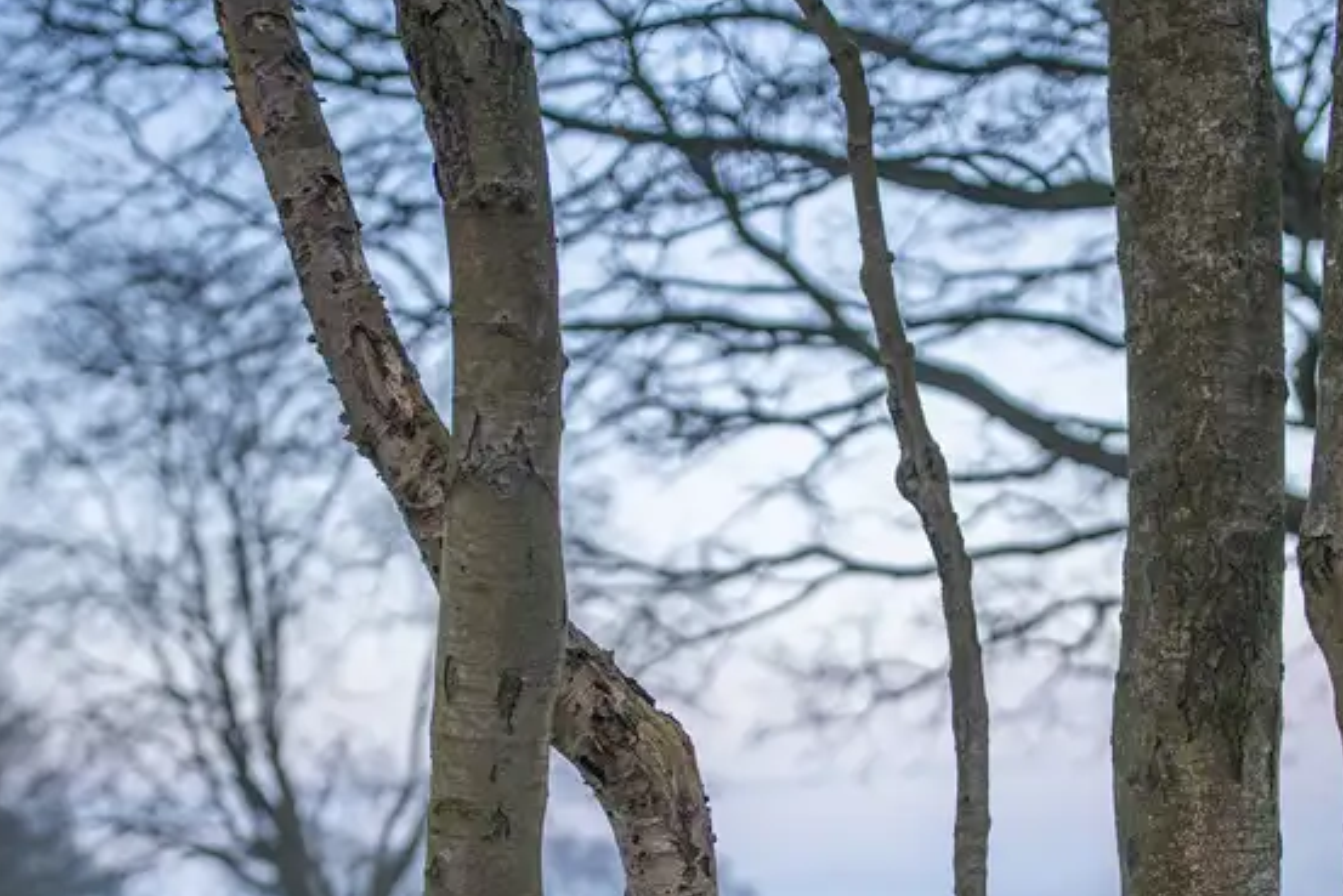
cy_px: 966
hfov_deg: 25.0
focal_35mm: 81
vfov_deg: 16.4
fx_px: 3022
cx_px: 848
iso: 200
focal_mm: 35
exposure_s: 1/640
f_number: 1.4
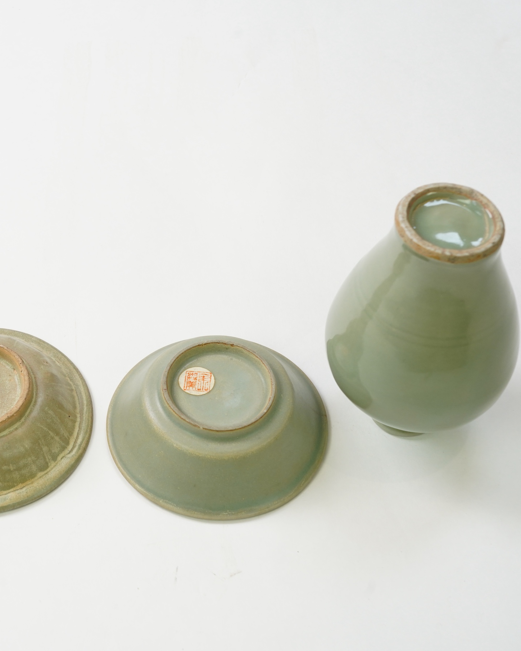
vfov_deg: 29.6
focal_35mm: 64
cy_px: 328
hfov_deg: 23.4
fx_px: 1234
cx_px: 83
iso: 1000
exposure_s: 1/125
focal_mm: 45
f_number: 10
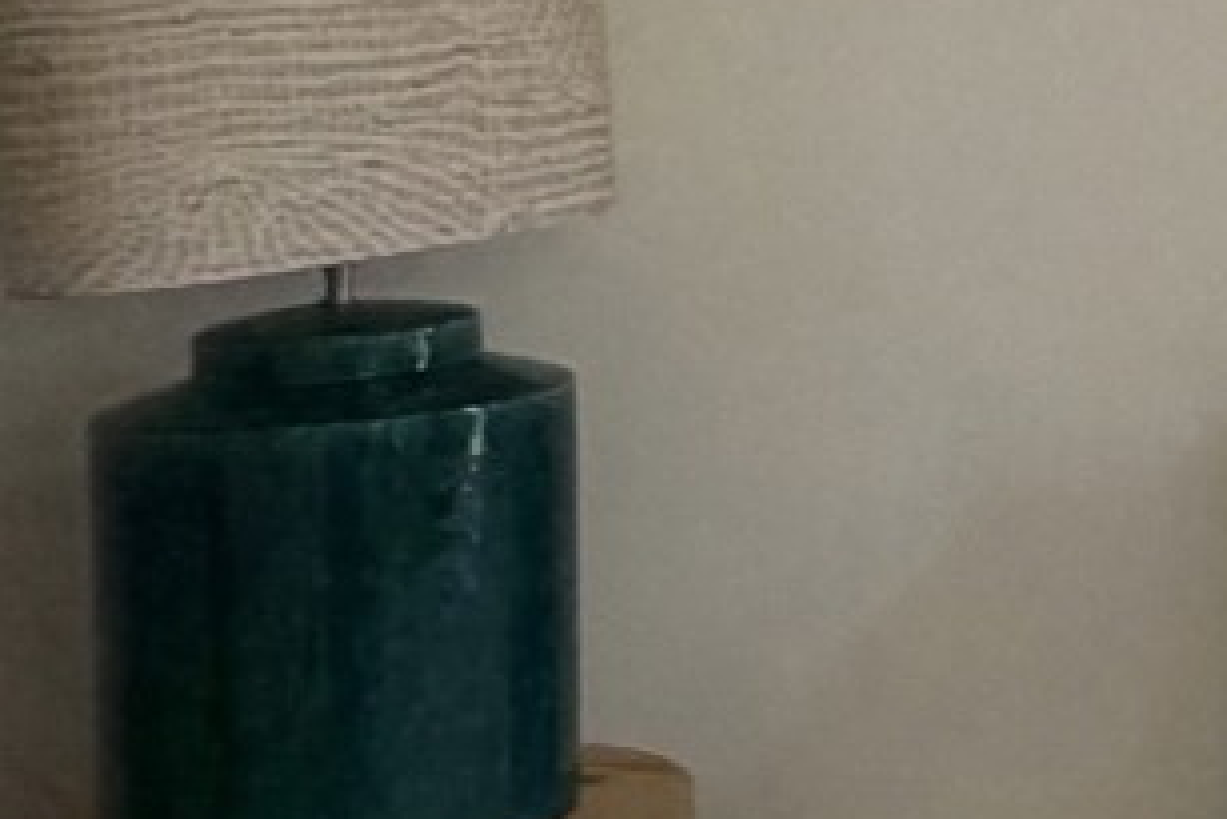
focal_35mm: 91
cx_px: 2614
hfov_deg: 16.0
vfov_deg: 14.6
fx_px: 3103
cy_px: -152
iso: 250
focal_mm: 2.22
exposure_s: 1/100
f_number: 2.2
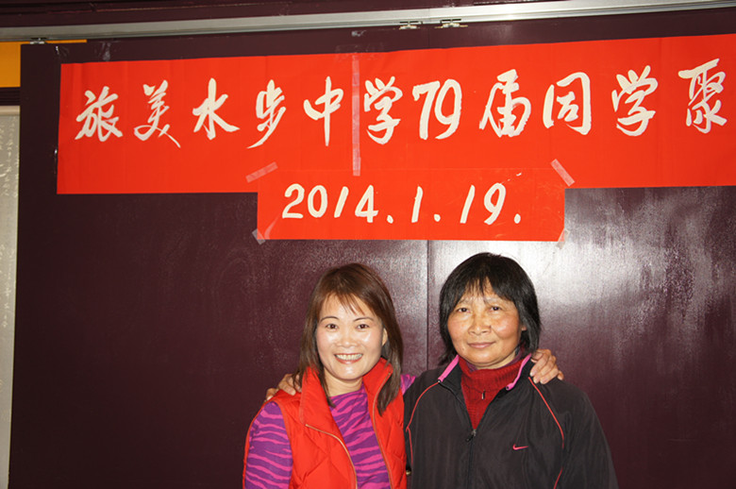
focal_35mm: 38
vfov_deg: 35.4
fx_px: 766
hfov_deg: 51.3
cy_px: 244
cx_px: 368
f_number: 4
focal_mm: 25
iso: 200
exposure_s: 1/60
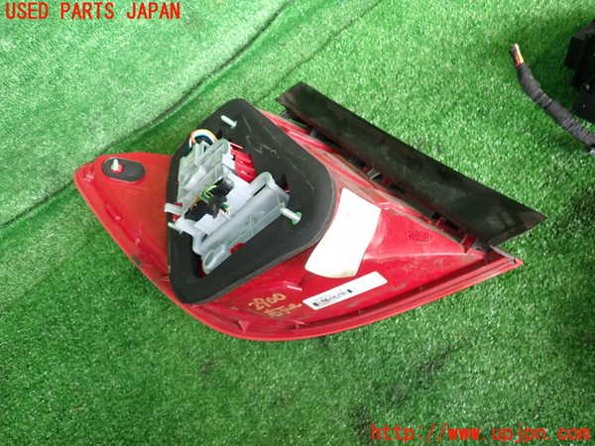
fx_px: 430
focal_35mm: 25
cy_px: 223
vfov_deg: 54.9
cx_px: 298
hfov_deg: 69.4
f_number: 2
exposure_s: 1/50
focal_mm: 4.5
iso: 200
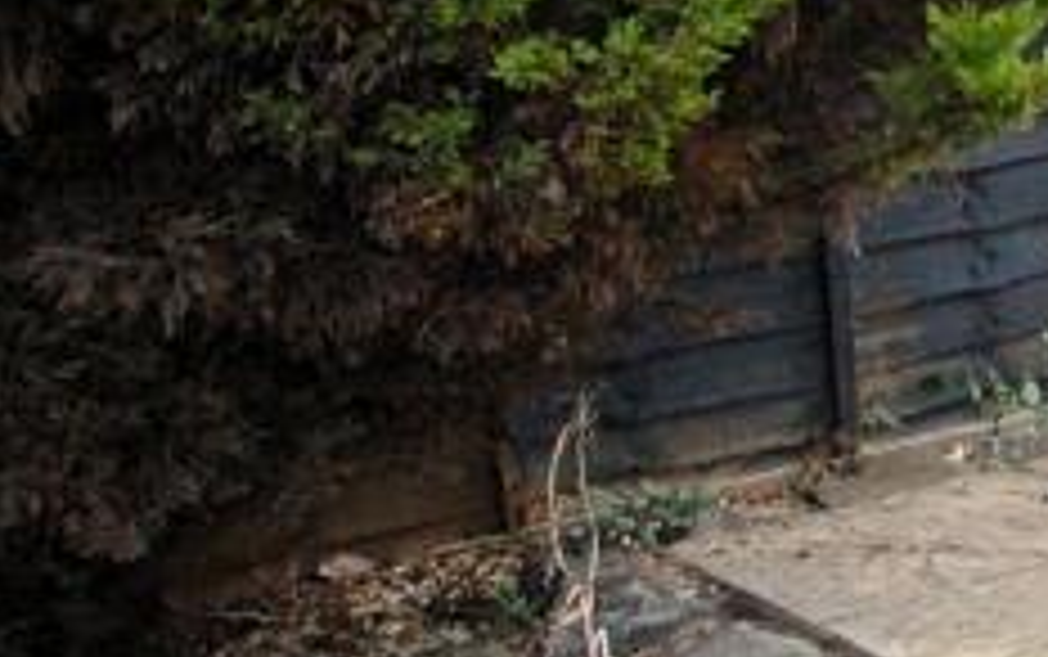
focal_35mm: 67
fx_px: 1915
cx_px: 1862
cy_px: 115
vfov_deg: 19.2
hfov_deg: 21.2
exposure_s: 1/250
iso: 800
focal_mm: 10
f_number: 8
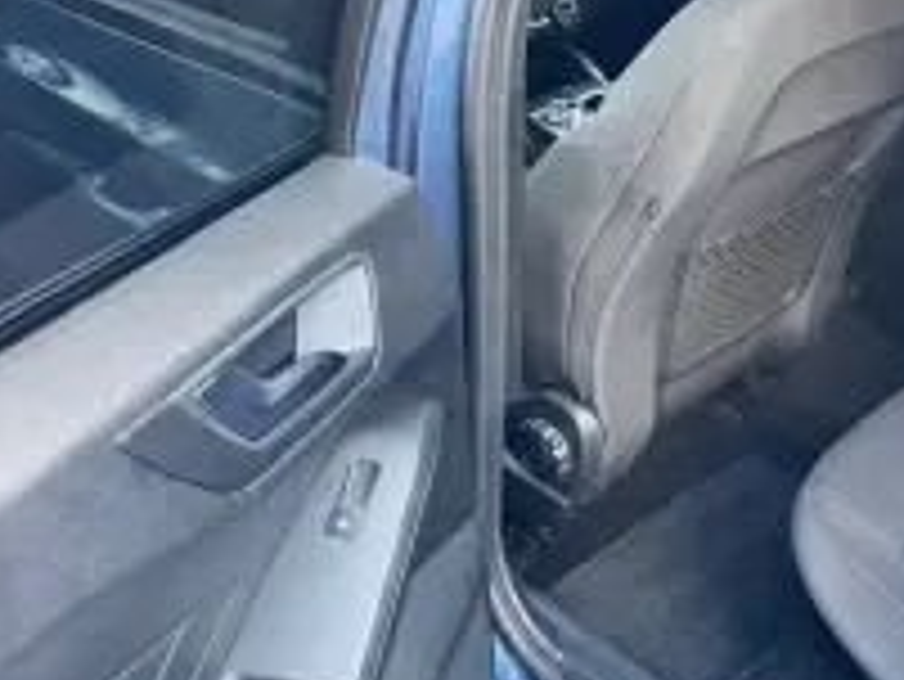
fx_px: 1124
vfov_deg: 33.5
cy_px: 270
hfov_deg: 40.8
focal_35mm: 43
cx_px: 796
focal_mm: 6.76
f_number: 1.78
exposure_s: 1/91
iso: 200
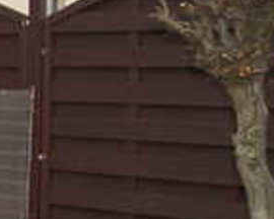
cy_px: 97
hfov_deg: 15.0
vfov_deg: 14.8
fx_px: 843
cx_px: -278
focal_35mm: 104
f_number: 2.8
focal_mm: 5
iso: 50
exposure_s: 1/125
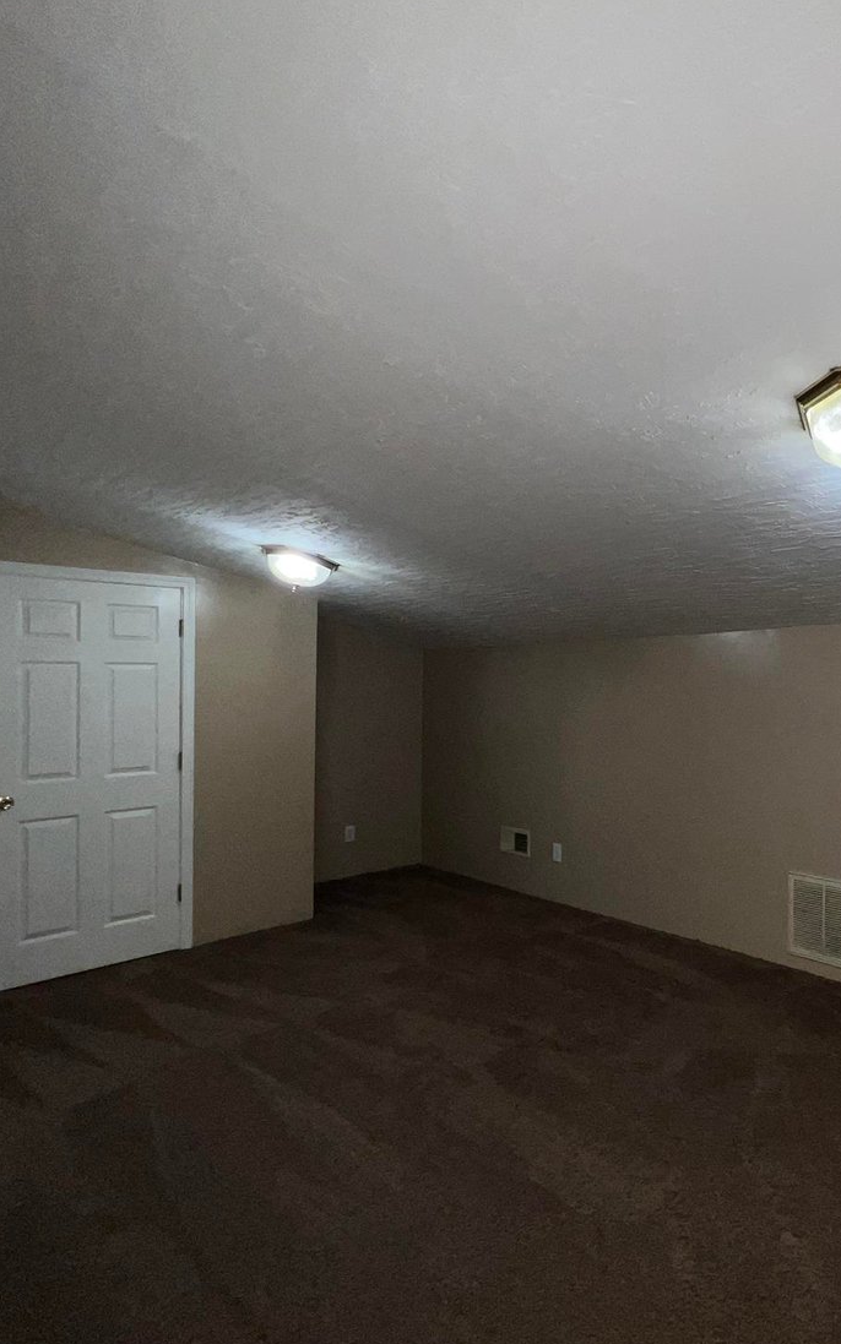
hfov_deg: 58.4
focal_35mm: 19
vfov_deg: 88.0
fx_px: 696
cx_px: 649
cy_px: 665
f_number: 1.8
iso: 80
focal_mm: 1.57
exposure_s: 1/60
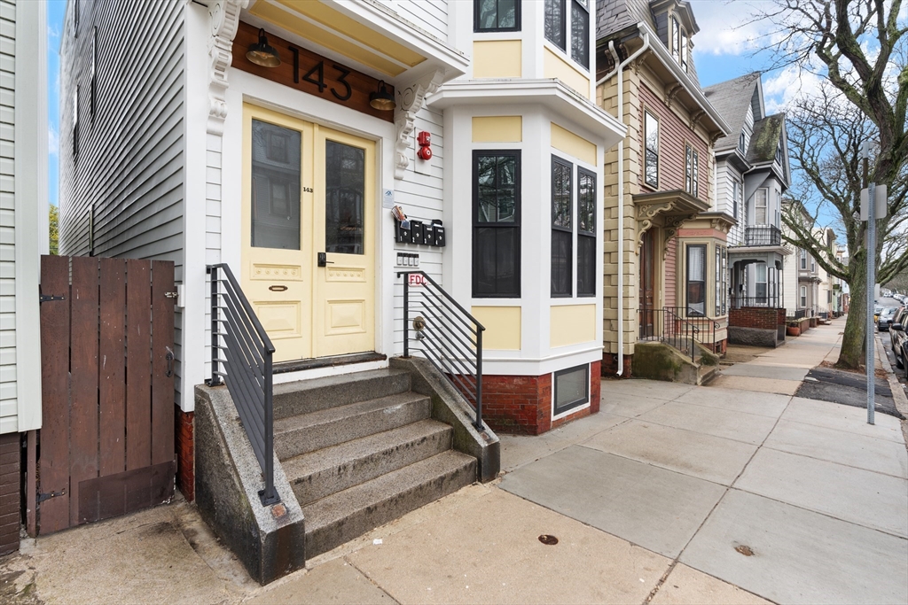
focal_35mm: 16
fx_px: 404
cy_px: 302
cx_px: 454
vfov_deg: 73.8
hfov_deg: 96.7
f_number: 9
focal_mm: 16
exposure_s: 1/30
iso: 320
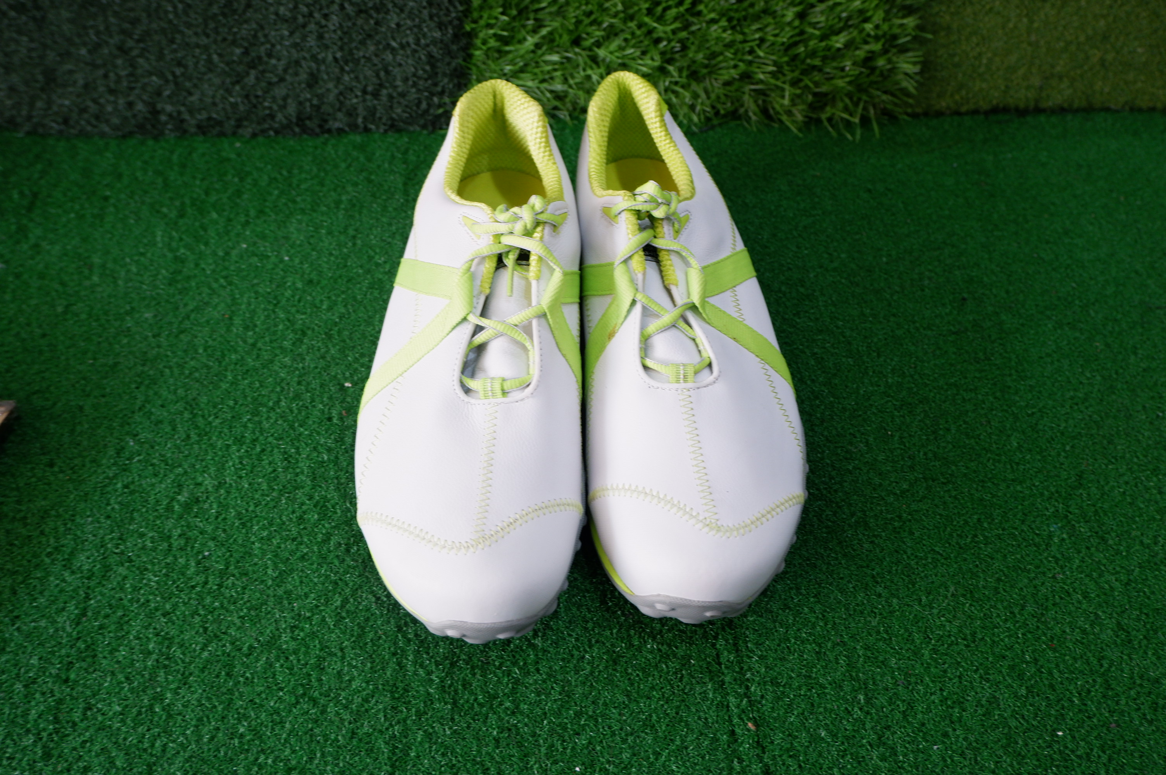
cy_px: 388
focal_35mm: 29
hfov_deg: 63.7
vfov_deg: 44.9
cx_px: 583
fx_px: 938
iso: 640
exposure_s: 1/30
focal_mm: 19.7
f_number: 4
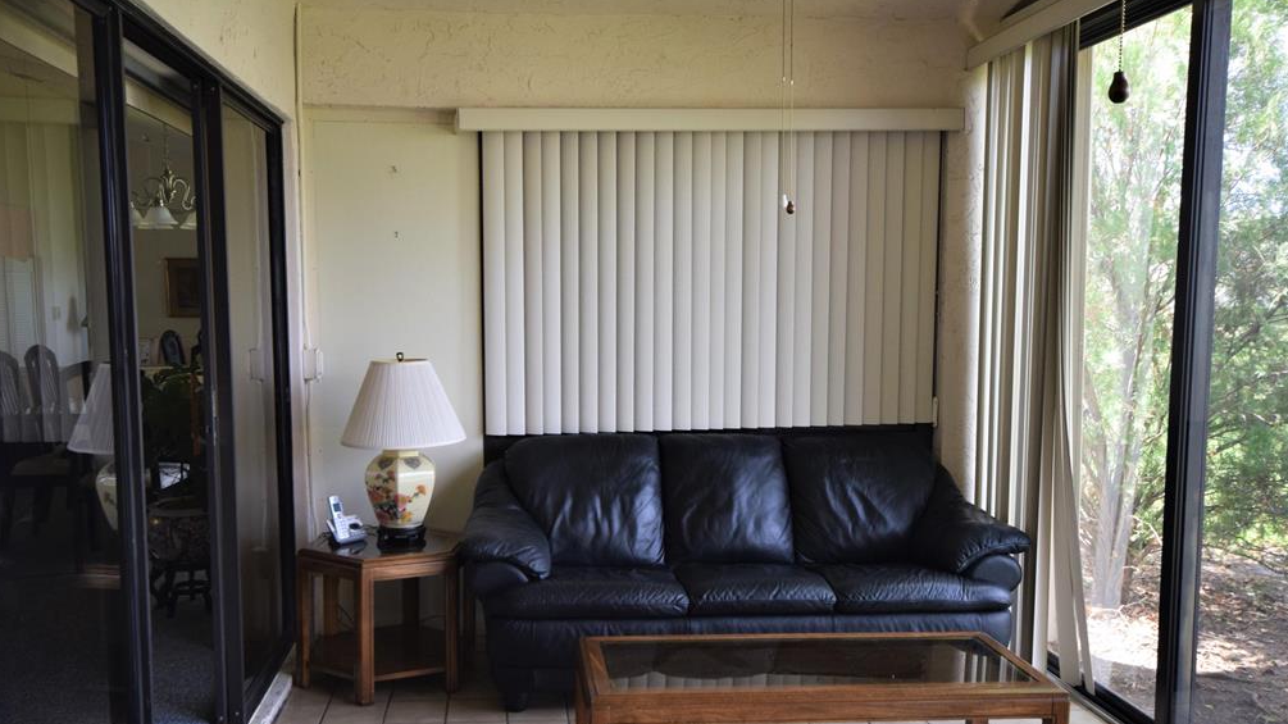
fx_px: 1093
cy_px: 401
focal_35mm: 32
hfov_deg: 61.0
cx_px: 641
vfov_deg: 36.6
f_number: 5.6
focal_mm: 20
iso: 1000
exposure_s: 1/60
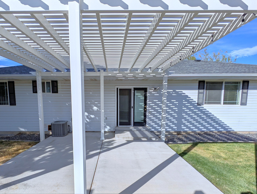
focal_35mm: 16
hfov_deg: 93.9
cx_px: 112
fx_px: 119
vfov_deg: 77.6
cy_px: 114
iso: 43
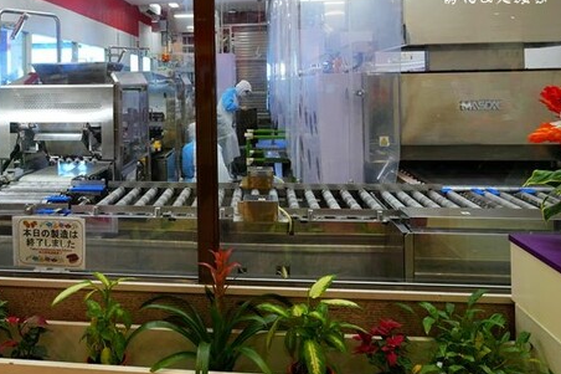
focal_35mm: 32
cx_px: 194
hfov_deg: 57.6
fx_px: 498
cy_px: 77
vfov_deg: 39.5
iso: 160
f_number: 3.5
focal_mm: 17
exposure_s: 1/50
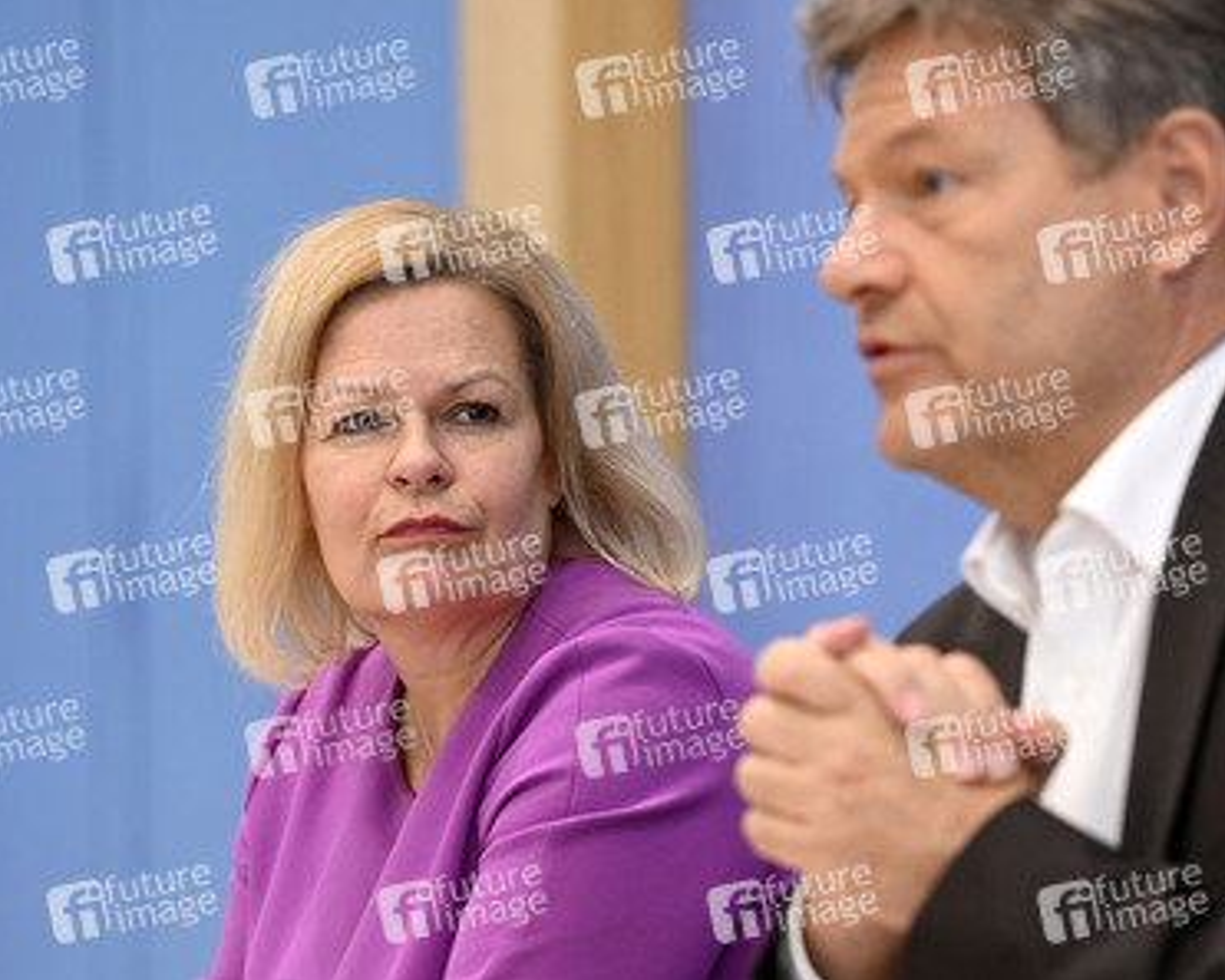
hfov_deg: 9.2
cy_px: 492
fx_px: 7652
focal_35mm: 211
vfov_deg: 7.3
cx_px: 705
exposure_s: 1/500
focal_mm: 185
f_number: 5.6
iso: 3200
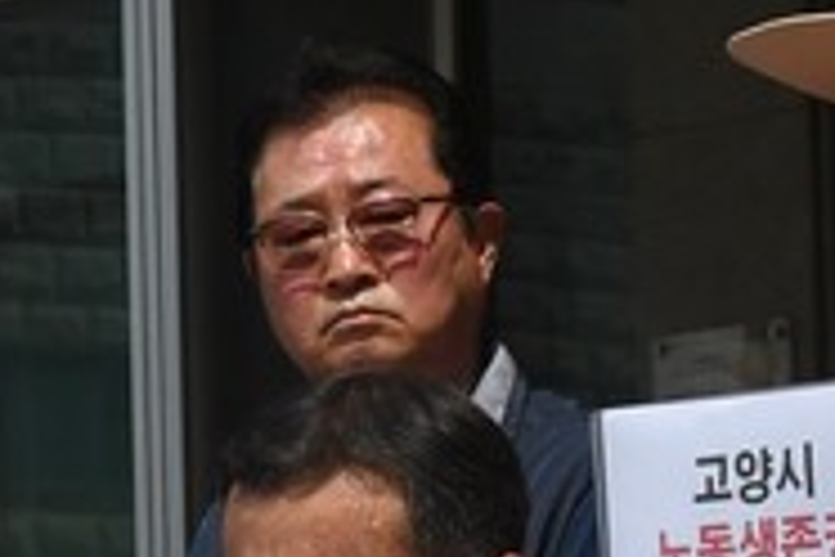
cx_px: 301
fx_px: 7654
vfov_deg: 4.1
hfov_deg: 6.2
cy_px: 1233
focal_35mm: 330
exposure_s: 1/8000
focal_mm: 32
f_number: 6.3
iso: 1250
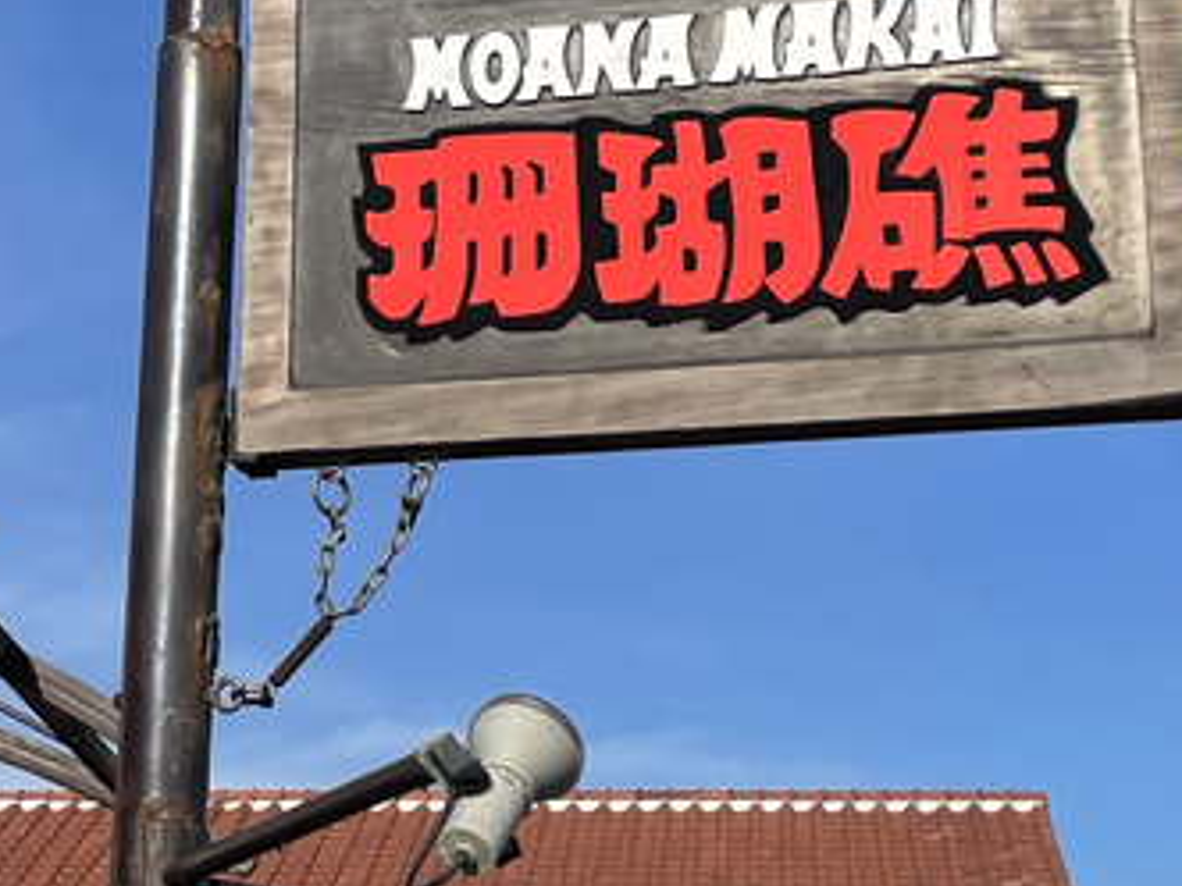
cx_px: 338
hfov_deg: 20.7
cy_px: 306
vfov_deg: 15.7
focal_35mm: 94
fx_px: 3210
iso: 32
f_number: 1.6
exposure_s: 1/4292
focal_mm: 4.2
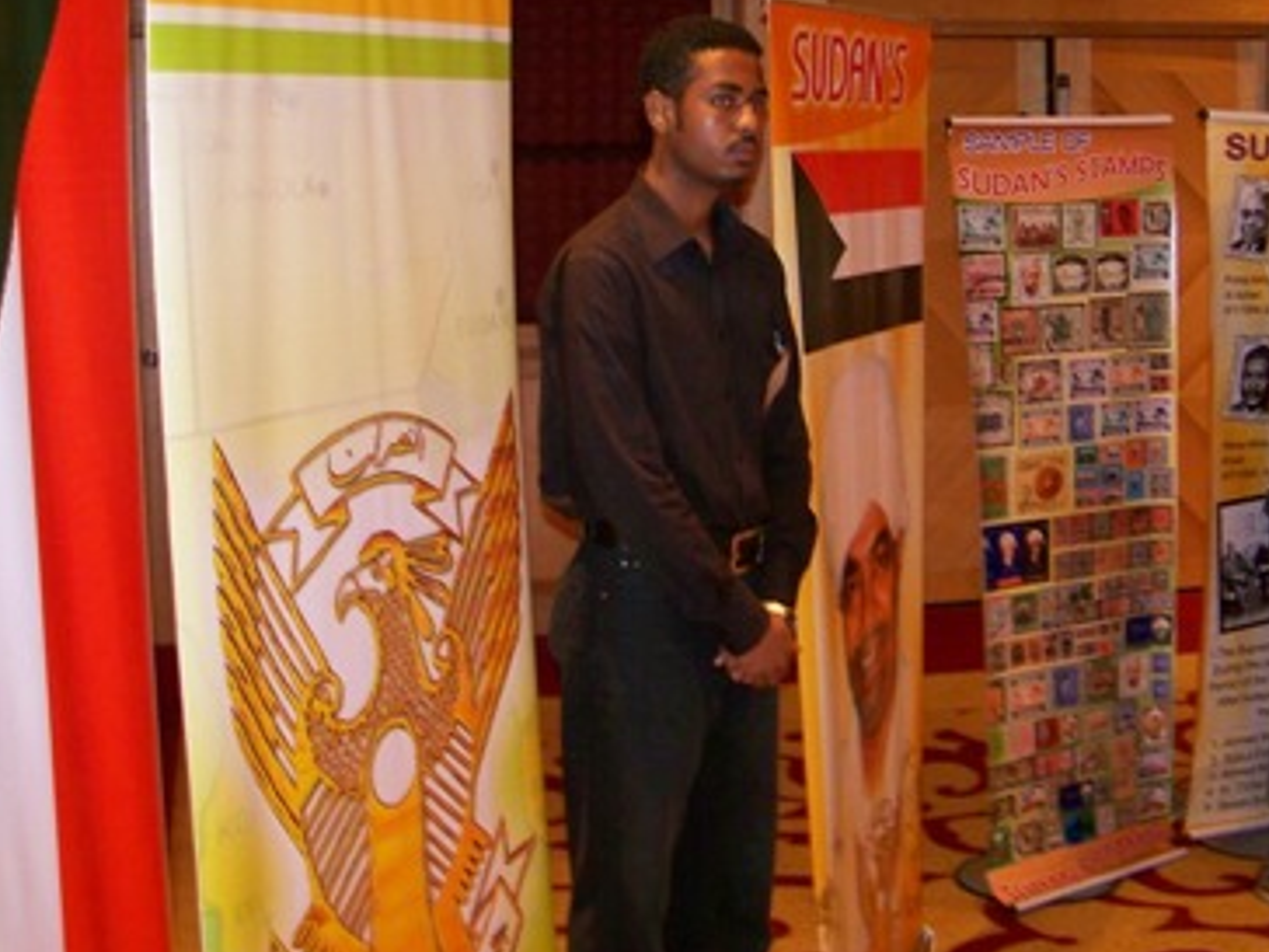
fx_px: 2126
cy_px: 293
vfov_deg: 25.1
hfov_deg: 33.2
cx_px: 687
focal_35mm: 58
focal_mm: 5.85
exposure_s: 1/8
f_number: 2.8
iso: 200
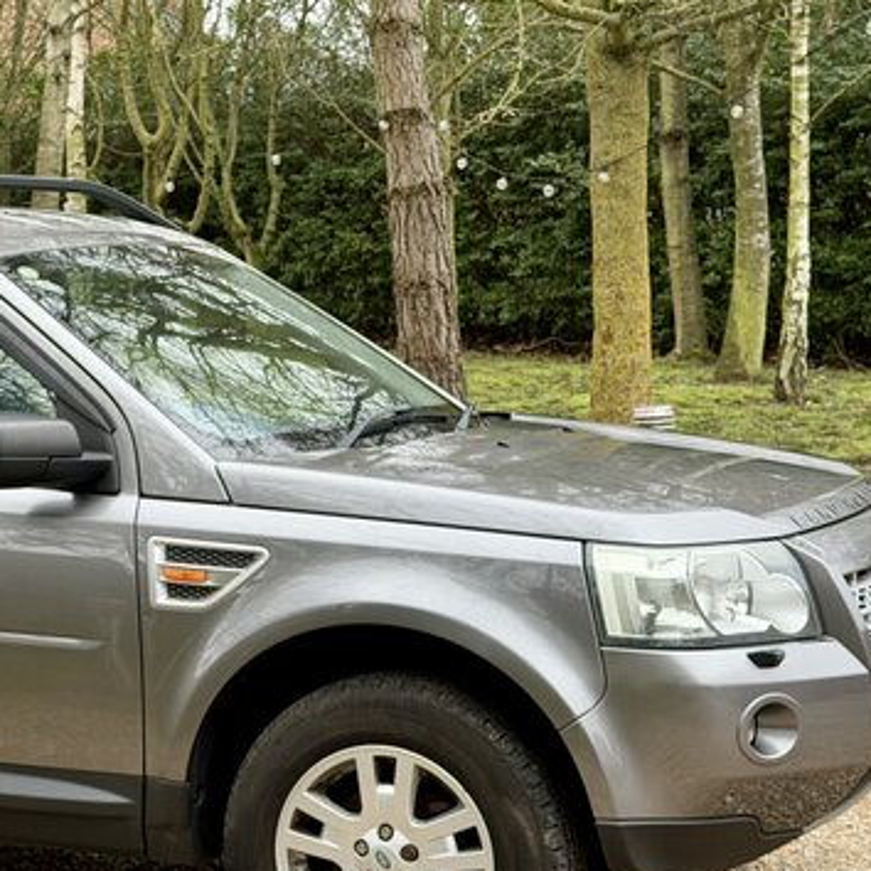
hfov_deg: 17.8
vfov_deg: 18.1
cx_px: 57
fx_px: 2733
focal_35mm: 96
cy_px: 561
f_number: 1.78
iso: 100
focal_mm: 6.76
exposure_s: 1/68
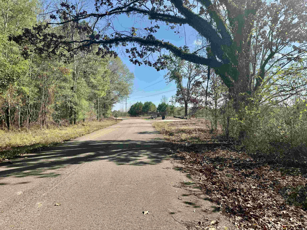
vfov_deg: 56.8
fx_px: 213
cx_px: 154
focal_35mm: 24
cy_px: 115
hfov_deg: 71.6
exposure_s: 1/2604
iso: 80
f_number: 1.78
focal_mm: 6.76
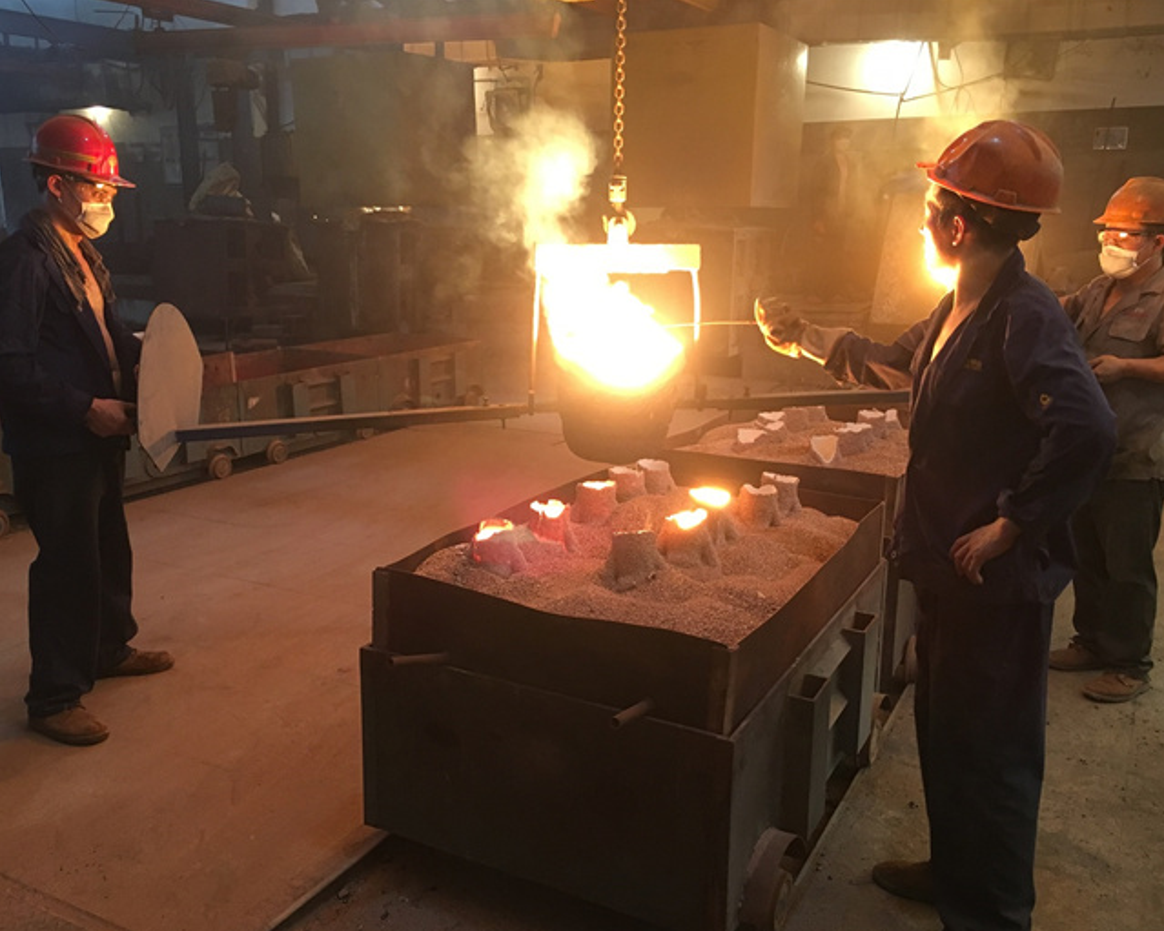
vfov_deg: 47.1
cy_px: 475
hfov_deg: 57.2
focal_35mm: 31
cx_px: 579
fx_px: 1068
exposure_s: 1/33
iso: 160
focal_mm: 4.15
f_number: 2.2
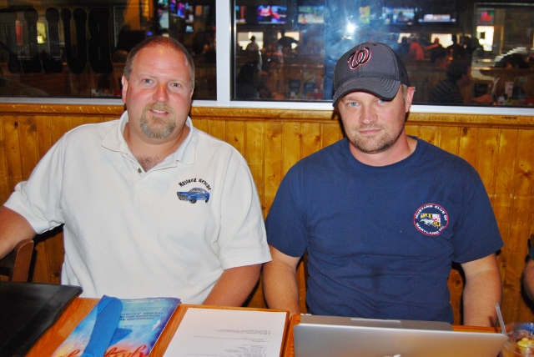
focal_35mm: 39
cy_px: 178
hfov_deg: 49.5
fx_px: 579
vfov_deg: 34.3
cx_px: 267
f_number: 4
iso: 200
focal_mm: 26
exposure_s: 1/60
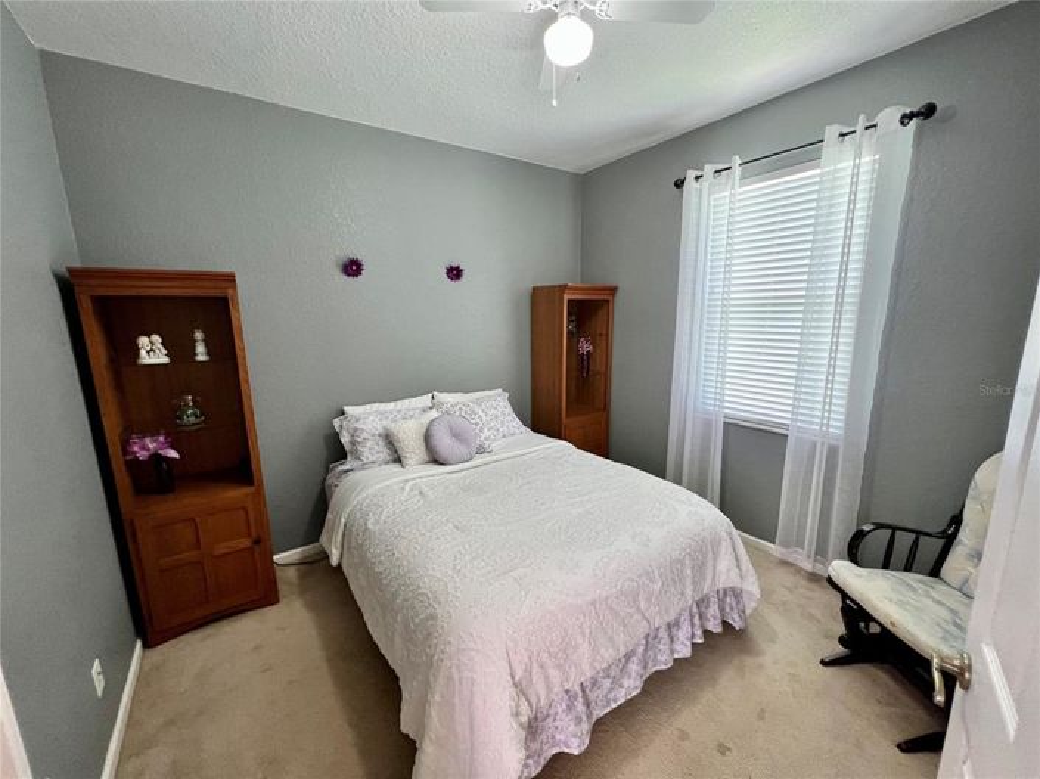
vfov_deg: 89.9
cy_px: 390
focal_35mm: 13
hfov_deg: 106.2
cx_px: 520
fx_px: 390
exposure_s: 1/60
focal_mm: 1.57
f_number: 1.8
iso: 250
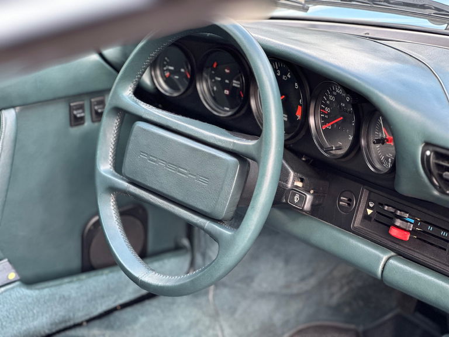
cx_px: 224
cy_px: 168
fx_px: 999
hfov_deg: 25.3
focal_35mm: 77
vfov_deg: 19.1
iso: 250
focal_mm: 9
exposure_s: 1/121
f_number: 2.8
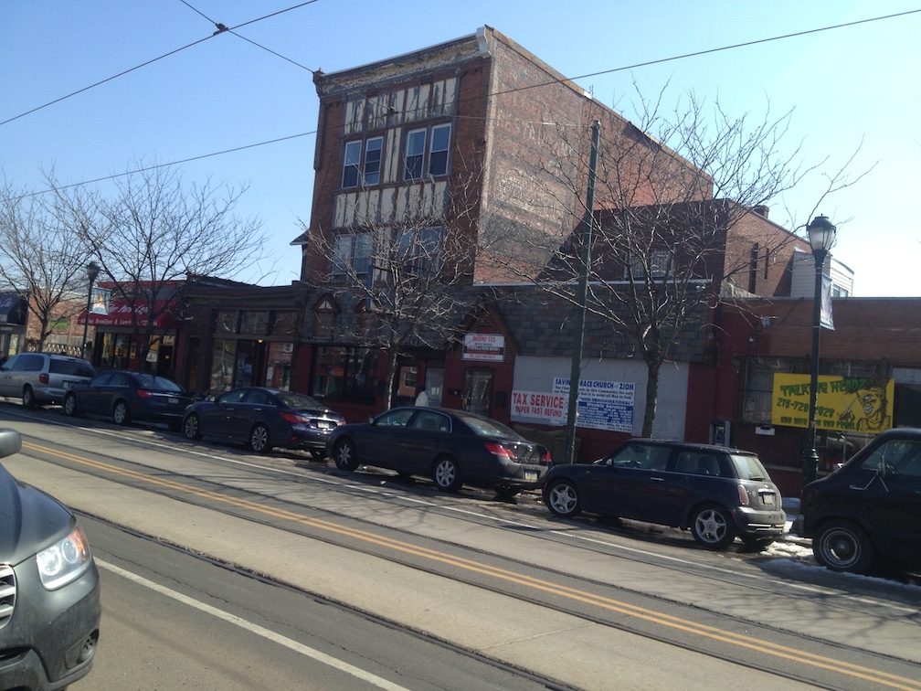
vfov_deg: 40.7
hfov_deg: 52.6
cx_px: 460
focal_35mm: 35
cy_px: 346
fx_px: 931
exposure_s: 1/1200
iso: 50
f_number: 2.4
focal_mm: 4.28
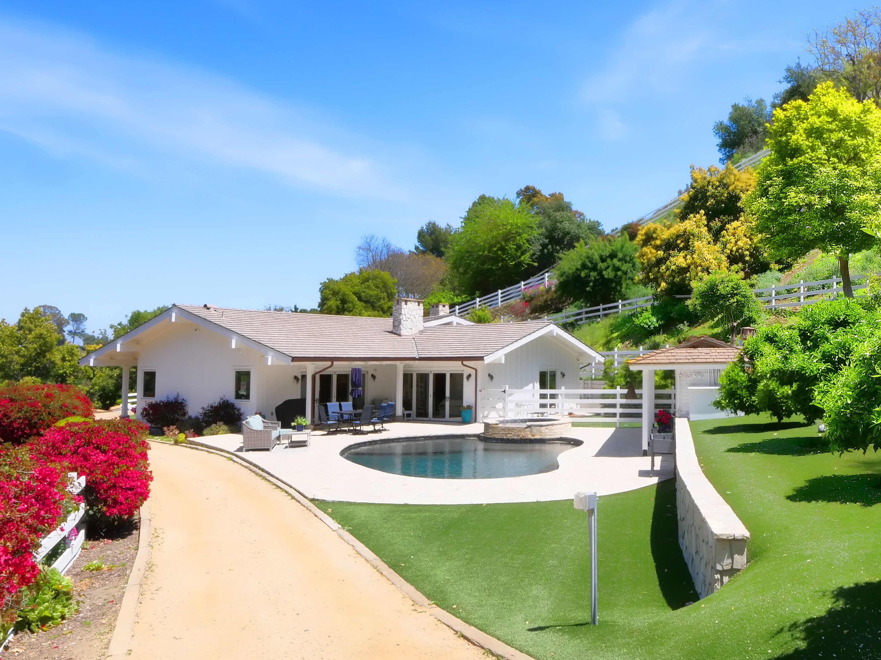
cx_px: 551
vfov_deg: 45.4
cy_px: 341
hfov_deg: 57.6
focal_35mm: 31
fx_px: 789
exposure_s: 1/100
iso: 200
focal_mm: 9
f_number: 14
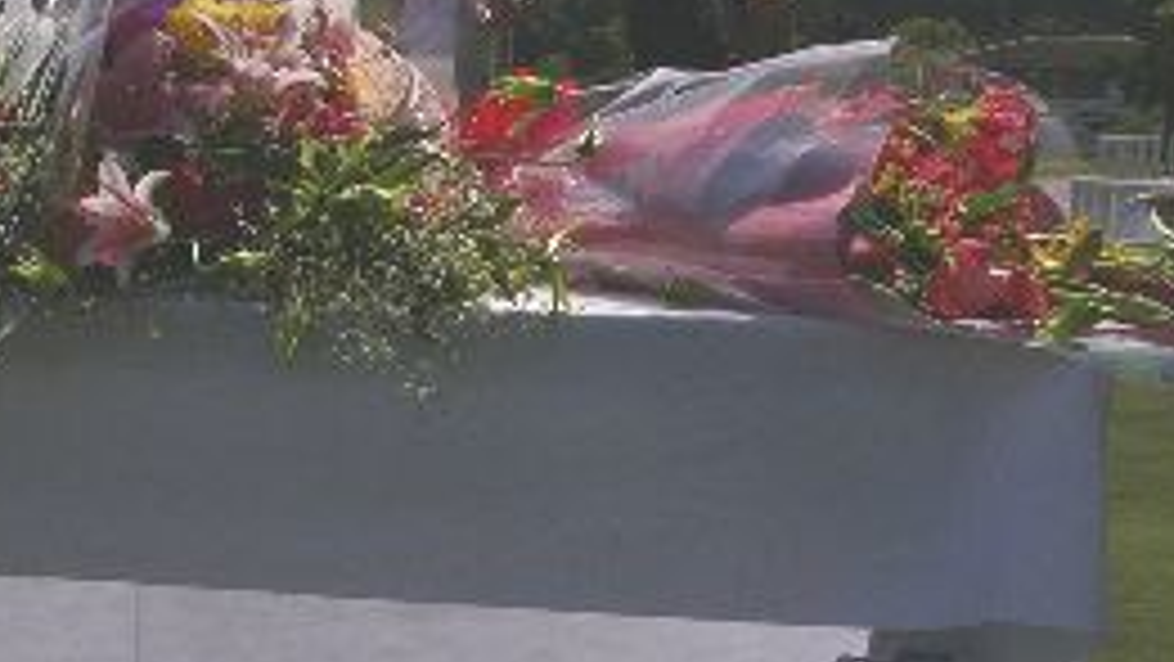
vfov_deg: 12.5
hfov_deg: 21.9
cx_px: 225
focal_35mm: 96
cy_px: 50
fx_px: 2989
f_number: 8
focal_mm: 6
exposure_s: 1/2000
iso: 50
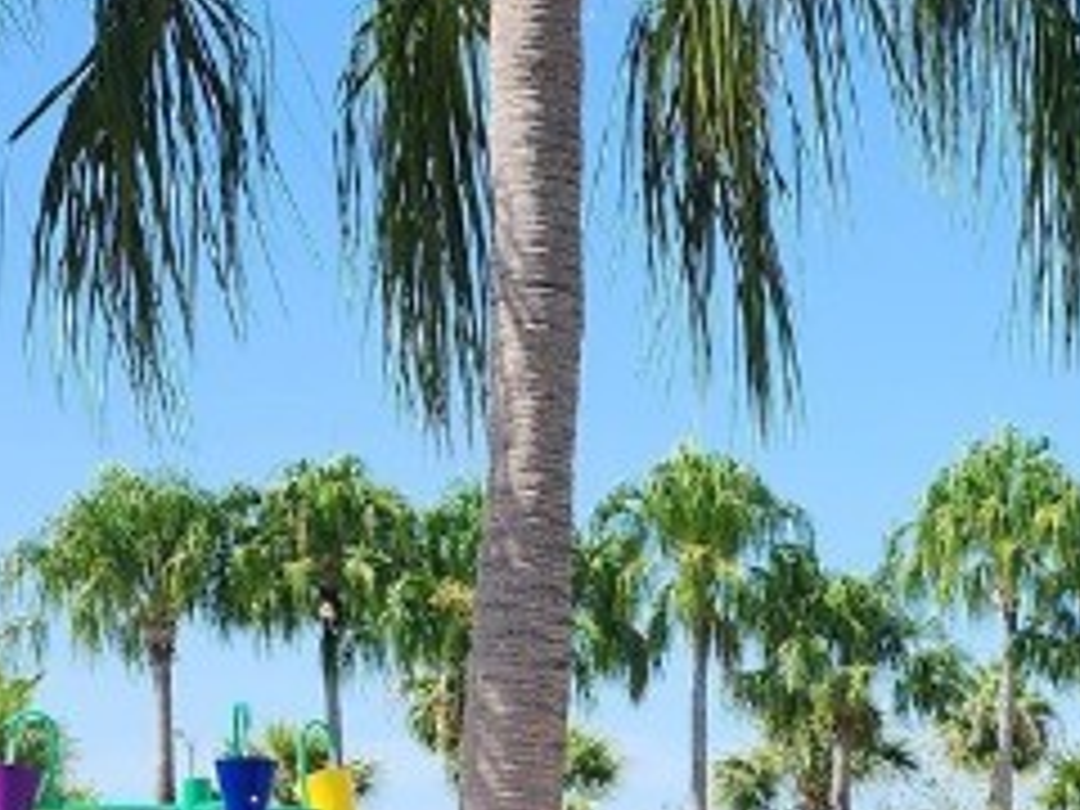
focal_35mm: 98
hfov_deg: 19.1
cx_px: 1238
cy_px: 846
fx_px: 3058
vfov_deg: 14.8
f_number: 1.8
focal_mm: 6.4
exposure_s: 1/621
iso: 12
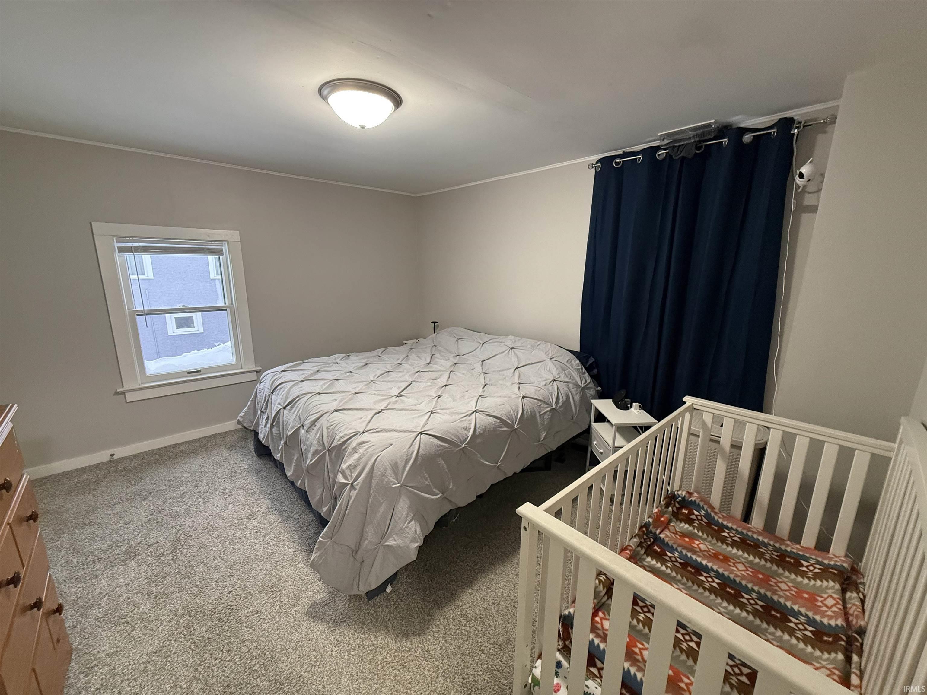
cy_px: 348
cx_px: 464
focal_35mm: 14
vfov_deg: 85.7
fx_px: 375
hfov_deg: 102.1
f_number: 2.2
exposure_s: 1/60
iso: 320
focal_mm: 2.22
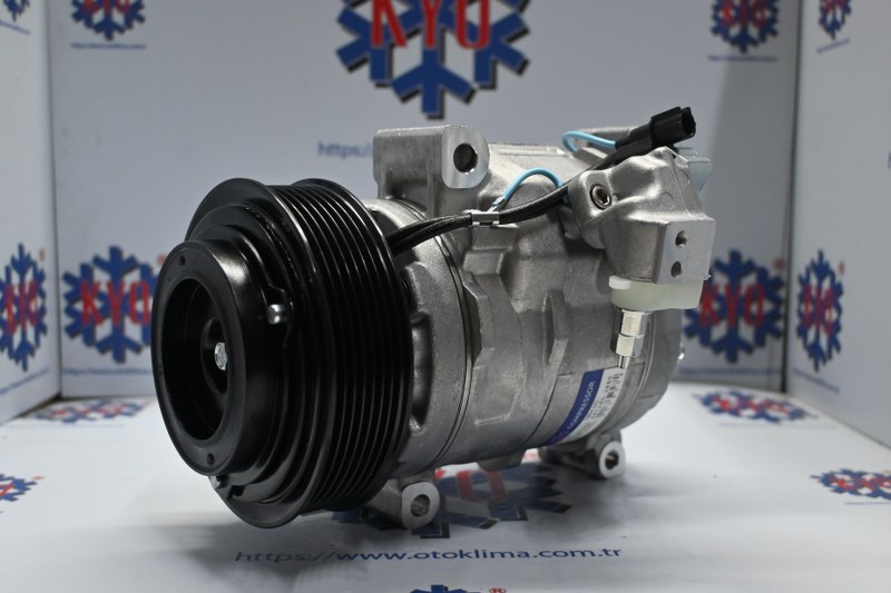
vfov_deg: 35.5
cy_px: 296
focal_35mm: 38
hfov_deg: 51.3
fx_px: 928
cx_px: 446
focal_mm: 25
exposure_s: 1/125
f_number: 4.2
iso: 1000
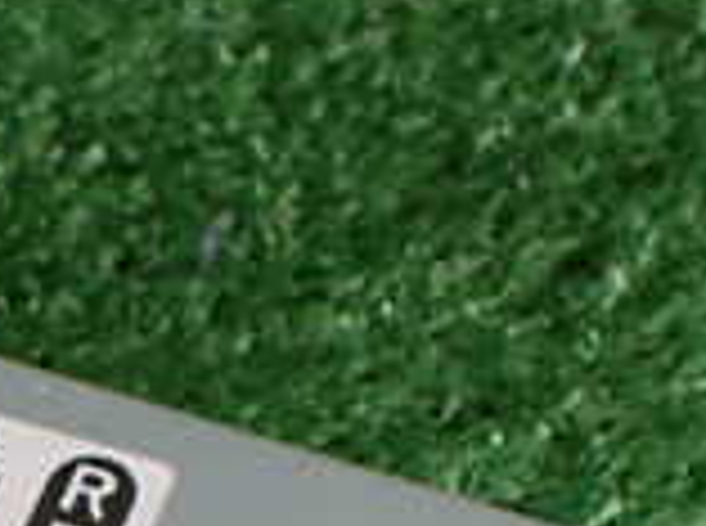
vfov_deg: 12.2
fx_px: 2340
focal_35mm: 115
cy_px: 805
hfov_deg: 16.0
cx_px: -301
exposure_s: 1/100
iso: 800
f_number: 2.3
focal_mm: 5.4
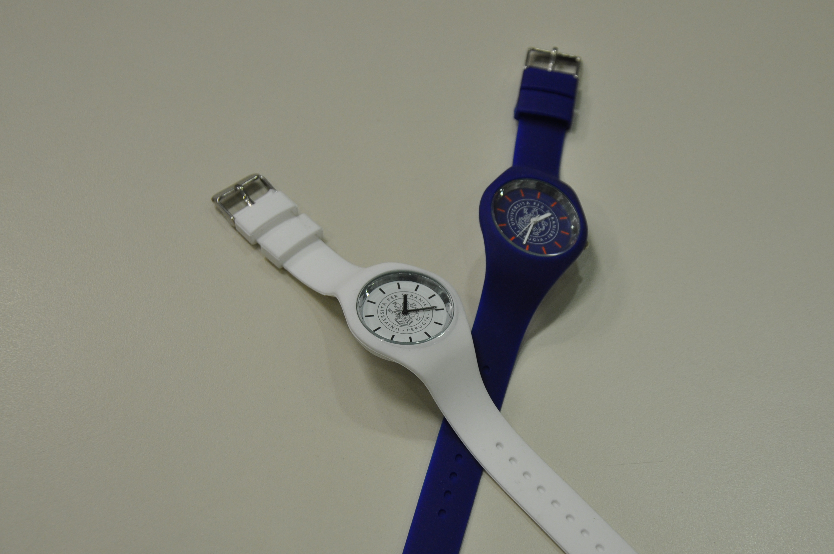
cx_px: 485
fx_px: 2175
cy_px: 342
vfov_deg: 14.5
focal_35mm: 94
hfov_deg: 21.7
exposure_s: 1/40
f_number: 6.3
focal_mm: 50
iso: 400
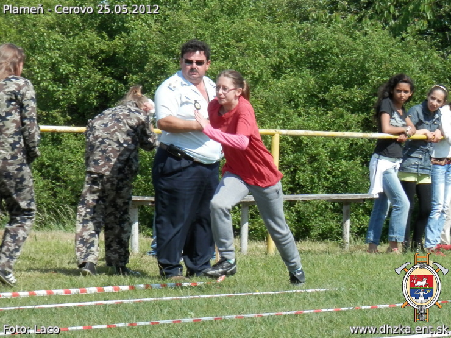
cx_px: 226
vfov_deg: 8.8
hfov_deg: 11.7
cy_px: 169
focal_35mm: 169
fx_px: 2202
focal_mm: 30.2
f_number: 5.7
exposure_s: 1/250
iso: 80
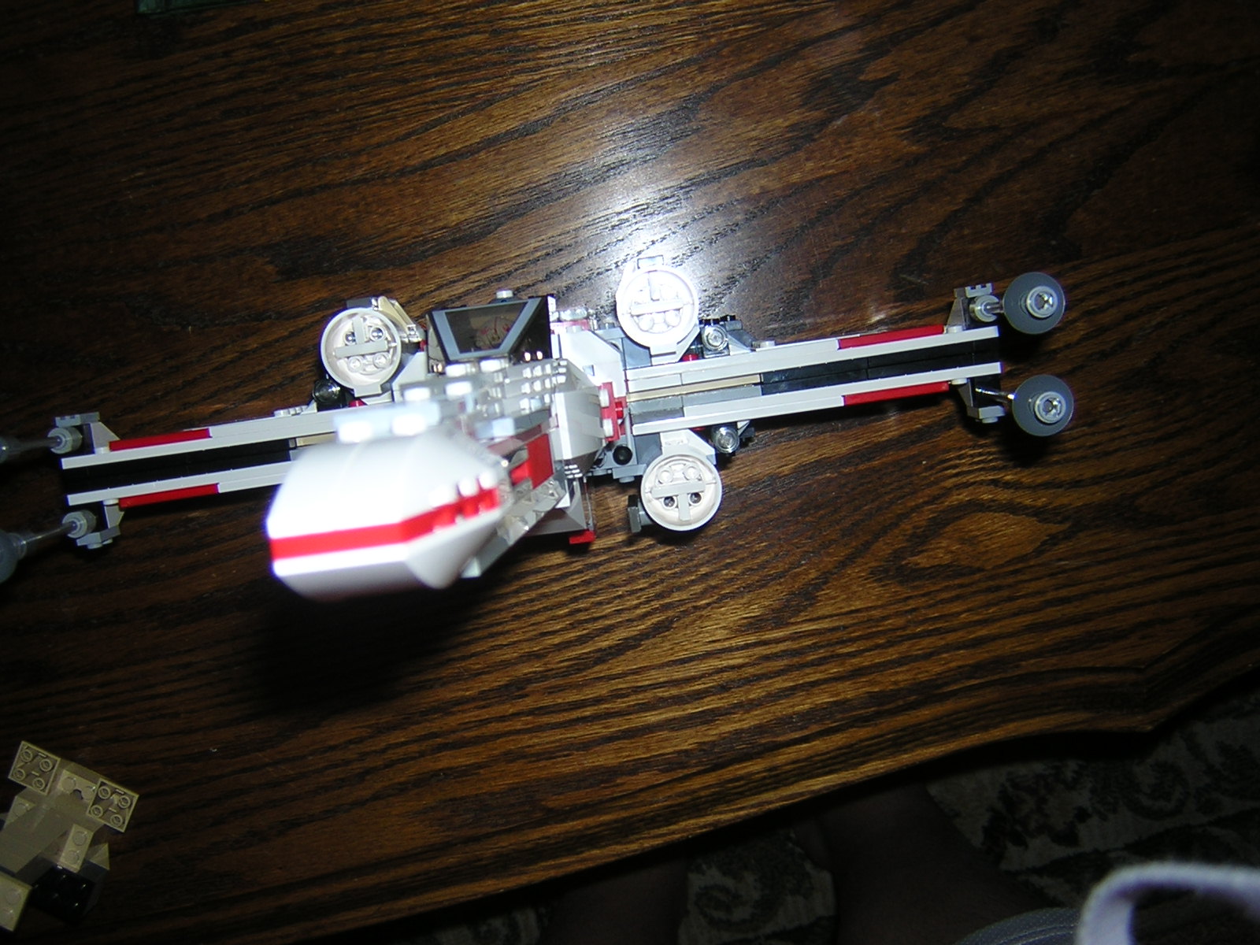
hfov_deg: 51.4
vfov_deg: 39.7
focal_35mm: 36
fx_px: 1310
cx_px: 630
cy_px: 472
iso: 100
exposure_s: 1/60.1
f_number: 2.6
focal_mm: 4.7
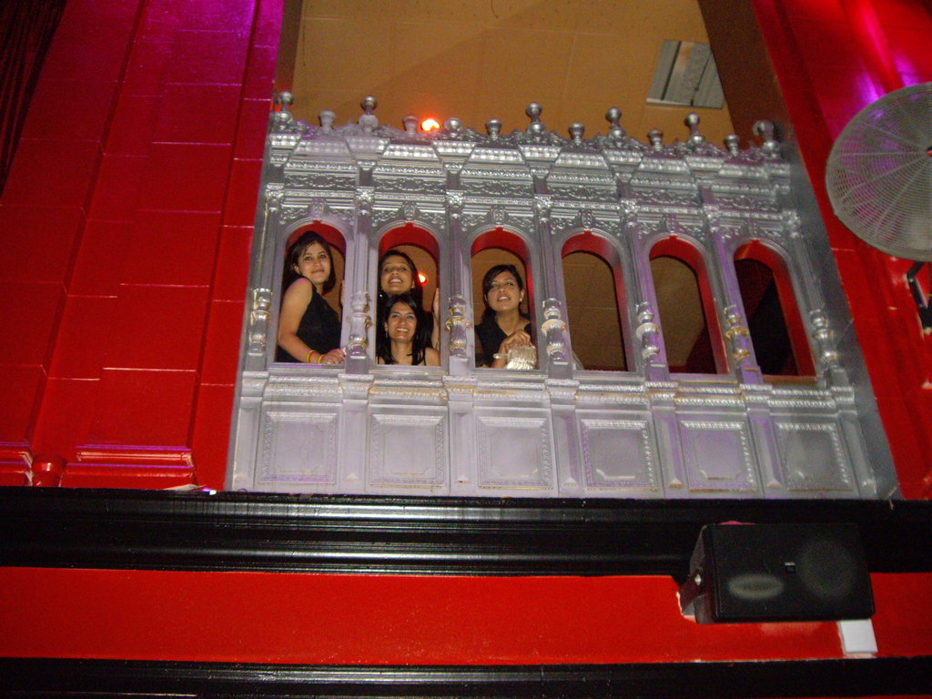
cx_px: 466
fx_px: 1023
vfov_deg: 37.7
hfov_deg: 49.0
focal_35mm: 38
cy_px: 350
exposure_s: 1/40
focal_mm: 6.2
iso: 400
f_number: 2.7
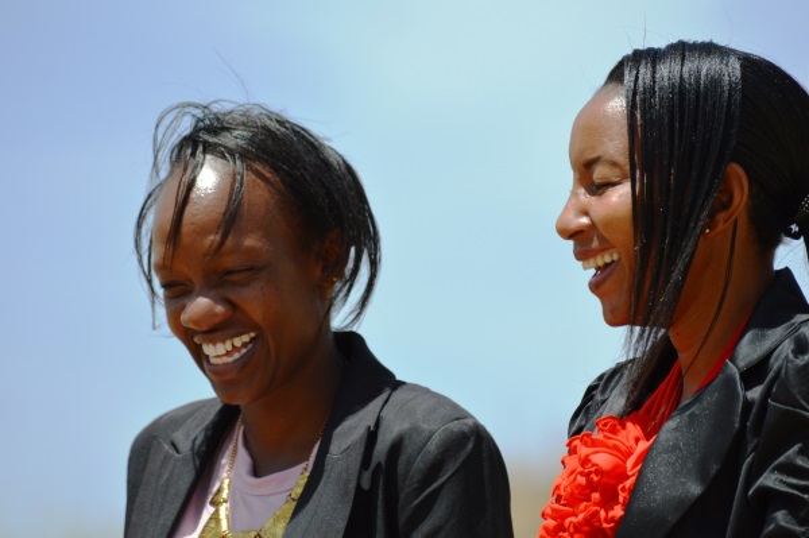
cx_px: 404
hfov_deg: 6.9
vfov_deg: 4.6
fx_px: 6736
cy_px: 269
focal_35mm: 300
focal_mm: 200
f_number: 5.6
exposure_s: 1/1600
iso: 400
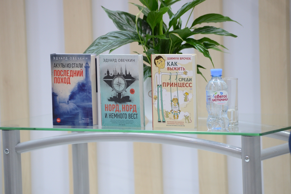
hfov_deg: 10.3
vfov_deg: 6.9
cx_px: 146
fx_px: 1618
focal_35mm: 200
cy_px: 97
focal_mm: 200
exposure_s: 1/250
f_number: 4
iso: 1600
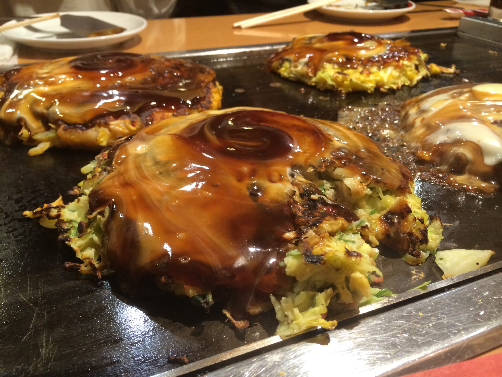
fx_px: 435
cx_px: 251
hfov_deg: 60.0
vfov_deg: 46.8
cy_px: 188
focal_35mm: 30
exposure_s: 1/30
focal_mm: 4.12
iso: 125
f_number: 2.2
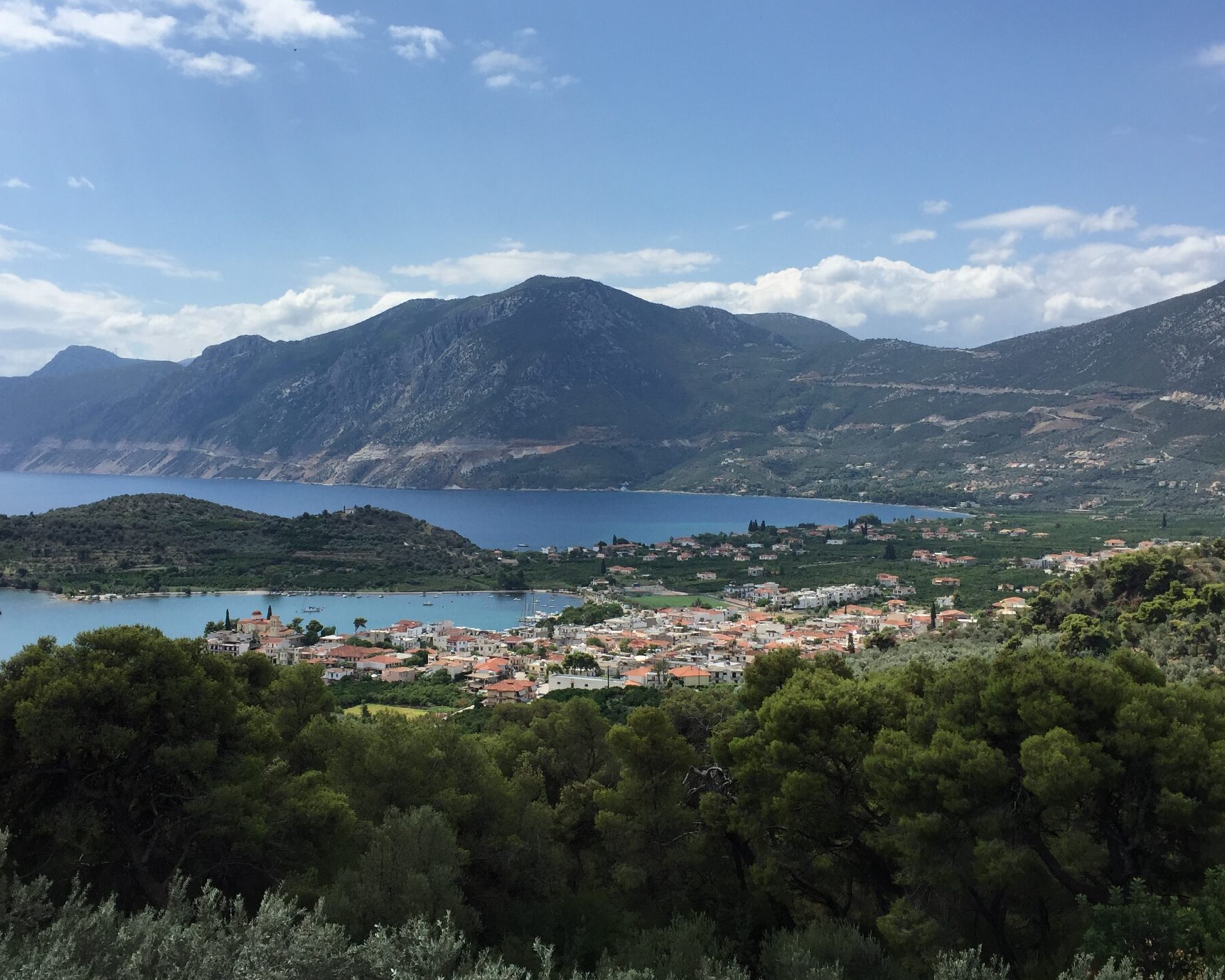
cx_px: 558
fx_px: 1450
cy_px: 454
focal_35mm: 40
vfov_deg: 37.3
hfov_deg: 45.8
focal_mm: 4.15
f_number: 2.2
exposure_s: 1/3049
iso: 32
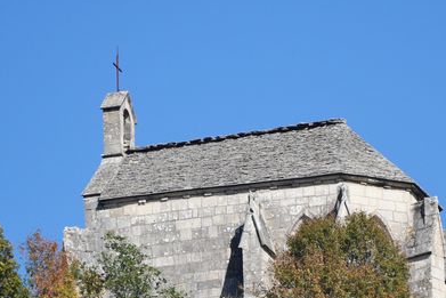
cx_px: 289
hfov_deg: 2.6
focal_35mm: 805
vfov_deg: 1.7
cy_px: 267
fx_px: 9976
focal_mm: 200
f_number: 5.6
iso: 400
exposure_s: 1/1600
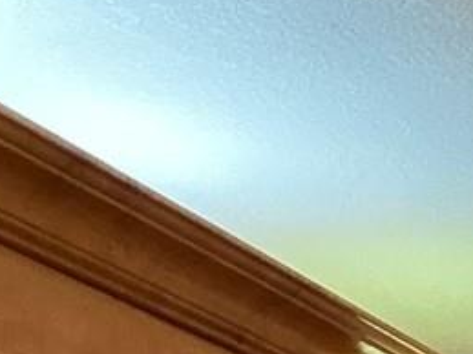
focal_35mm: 179
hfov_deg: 10.5
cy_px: 1040
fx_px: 2445
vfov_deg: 7.4
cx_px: 822
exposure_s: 1/60
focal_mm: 3
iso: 160
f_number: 1.8
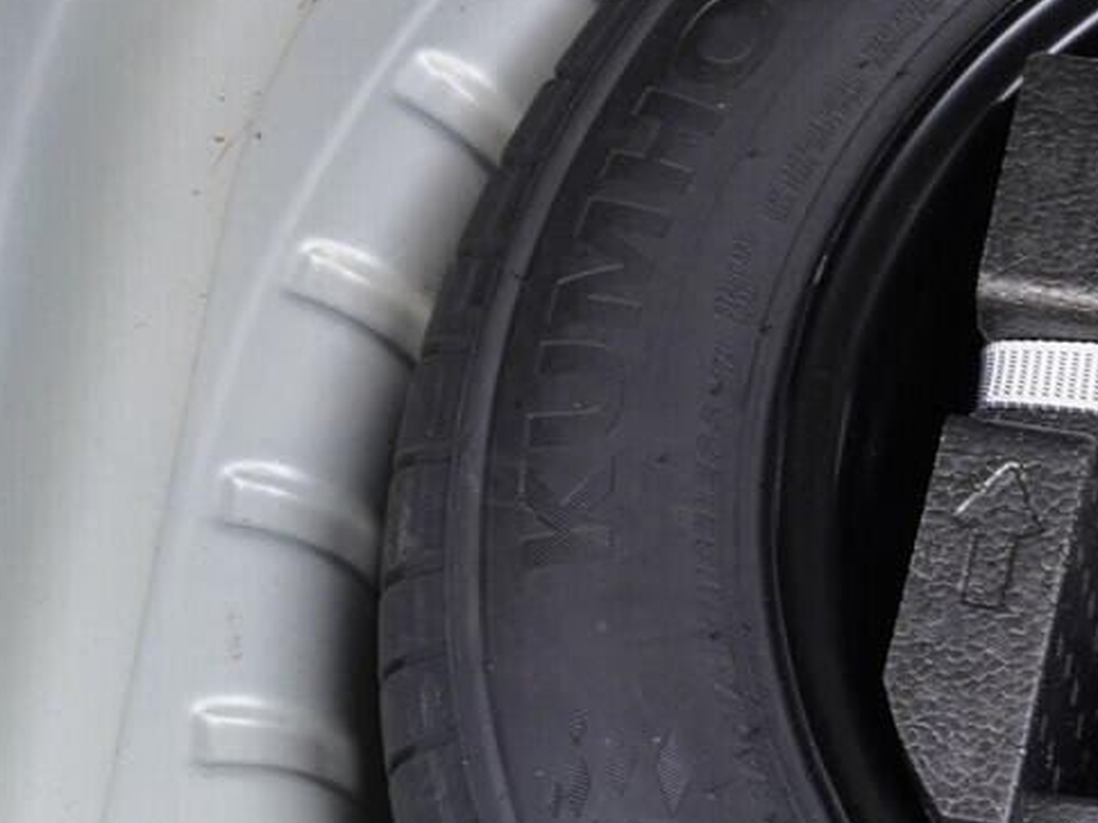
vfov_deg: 14.3
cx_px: 1441
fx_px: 3267
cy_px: 601
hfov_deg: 17.8
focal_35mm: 103
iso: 320
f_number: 2.8
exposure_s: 1/40
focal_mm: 24
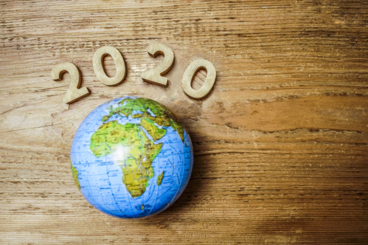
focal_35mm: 50
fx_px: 511
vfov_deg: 27.0
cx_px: 184
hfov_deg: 39.6
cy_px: 122
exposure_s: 1/125
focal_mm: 50
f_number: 13
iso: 100
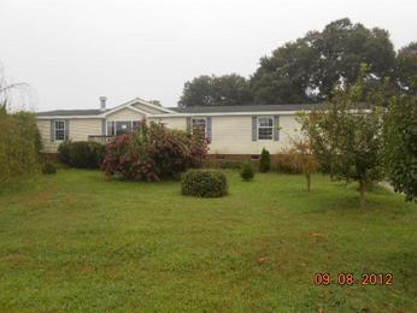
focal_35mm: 26
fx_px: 313
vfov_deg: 53.1
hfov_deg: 67.3
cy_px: 156
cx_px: 208
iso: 80
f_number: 3.5
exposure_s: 1/160
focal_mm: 4.6
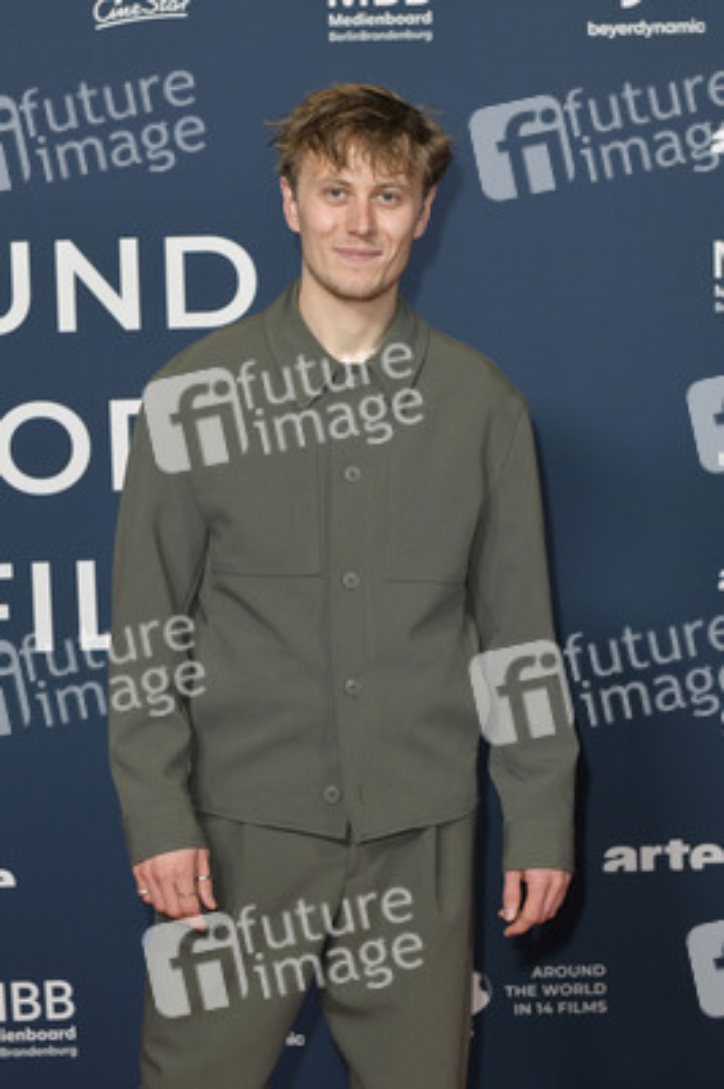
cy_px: 544
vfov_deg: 32.4
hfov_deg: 21.9
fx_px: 1873
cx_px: 362
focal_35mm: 62
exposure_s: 1/200
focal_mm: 62
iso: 1600
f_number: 6.3
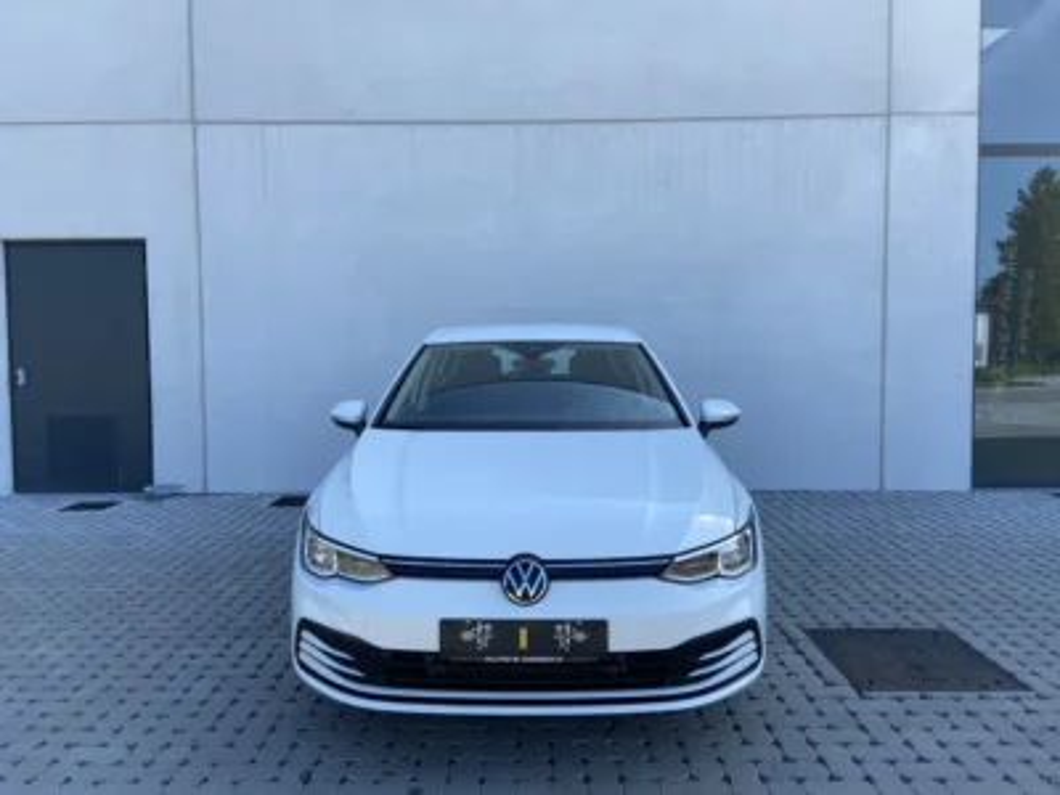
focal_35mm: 26
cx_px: 530
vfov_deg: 53.1
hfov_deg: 67.3
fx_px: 796
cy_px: 398
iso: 32
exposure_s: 1/1157
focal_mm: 4.25
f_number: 1.8
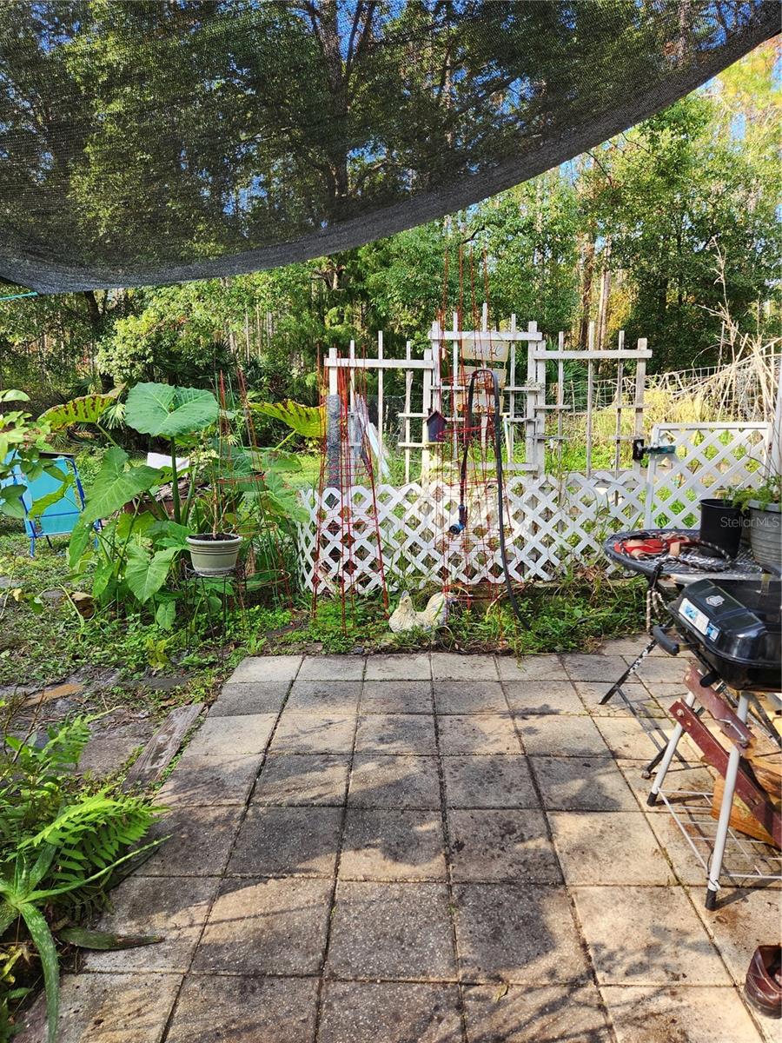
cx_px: 391
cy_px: 522
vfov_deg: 73.9
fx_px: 693
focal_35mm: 23
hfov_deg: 58.9
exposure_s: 1/180
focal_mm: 5.4
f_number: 1.8
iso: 25
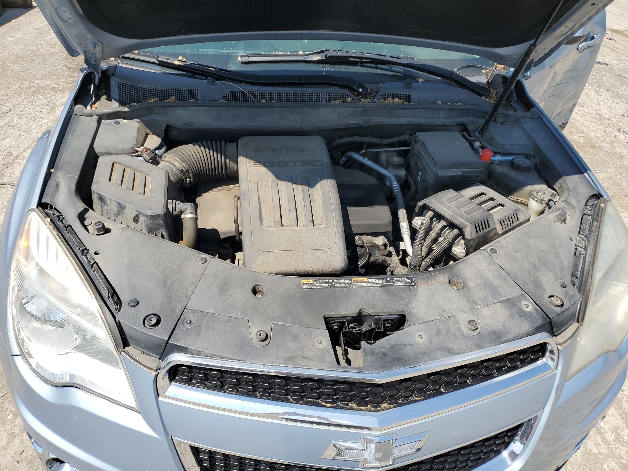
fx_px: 472
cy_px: 236
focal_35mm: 26
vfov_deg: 53.1
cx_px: 314
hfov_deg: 67.3
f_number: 1.5
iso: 50
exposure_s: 1/2500
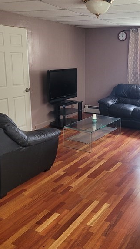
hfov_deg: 30.5
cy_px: 111
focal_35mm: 38
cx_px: 110
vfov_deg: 52.7
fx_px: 251
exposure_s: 1/120
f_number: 1.8
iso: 250
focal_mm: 5.4
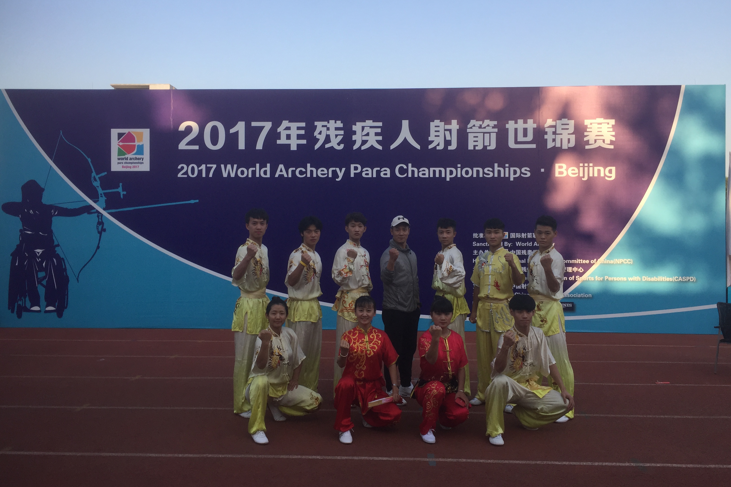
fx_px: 629
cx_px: 367
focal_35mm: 31
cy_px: 248
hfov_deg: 60.3
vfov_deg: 42.3
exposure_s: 1/670
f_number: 2.2
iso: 32
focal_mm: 4.15
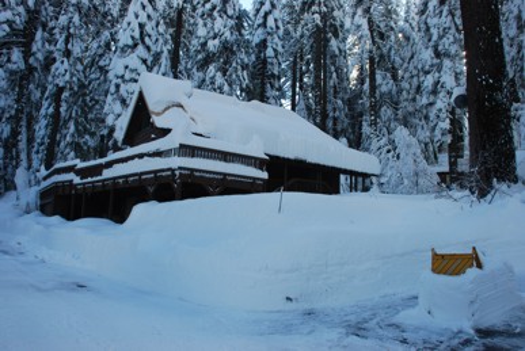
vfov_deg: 48.0
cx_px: 262
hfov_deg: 67.3
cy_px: 176
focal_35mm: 27
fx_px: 394
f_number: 8
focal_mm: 18
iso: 200
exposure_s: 1/80
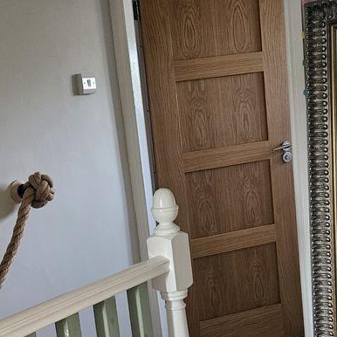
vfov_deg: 31.2
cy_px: 244
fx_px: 595
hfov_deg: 31.4
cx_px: 109
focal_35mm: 54
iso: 800
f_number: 1.8
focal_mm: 5.4
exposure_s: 1/100
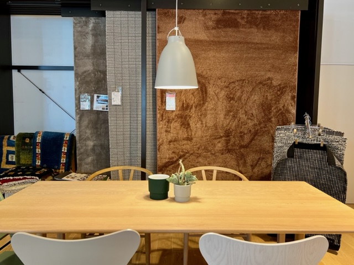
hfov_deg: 67.3
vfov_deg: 53.1
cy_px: 132
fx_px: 266
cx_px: 177
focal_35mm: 26
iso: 100
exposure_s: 1/120
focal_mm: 5.7
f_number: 1.5
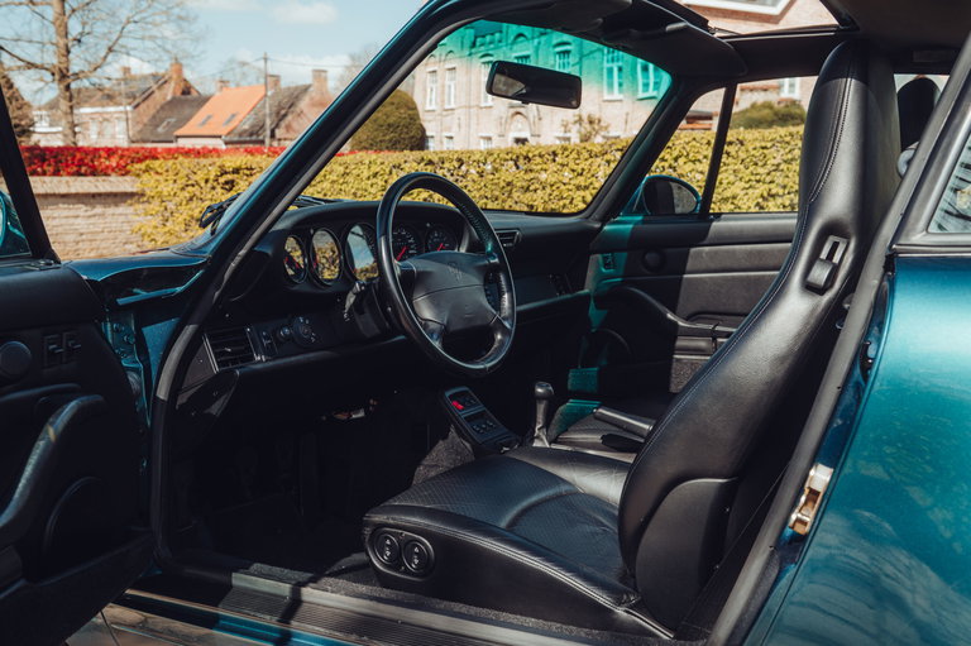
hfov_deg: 54.5
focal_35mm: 35
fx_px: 943
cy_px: 323
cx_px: 486
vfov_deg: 37.8
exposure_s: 1/60
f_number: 7.1
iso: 200
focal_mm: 35
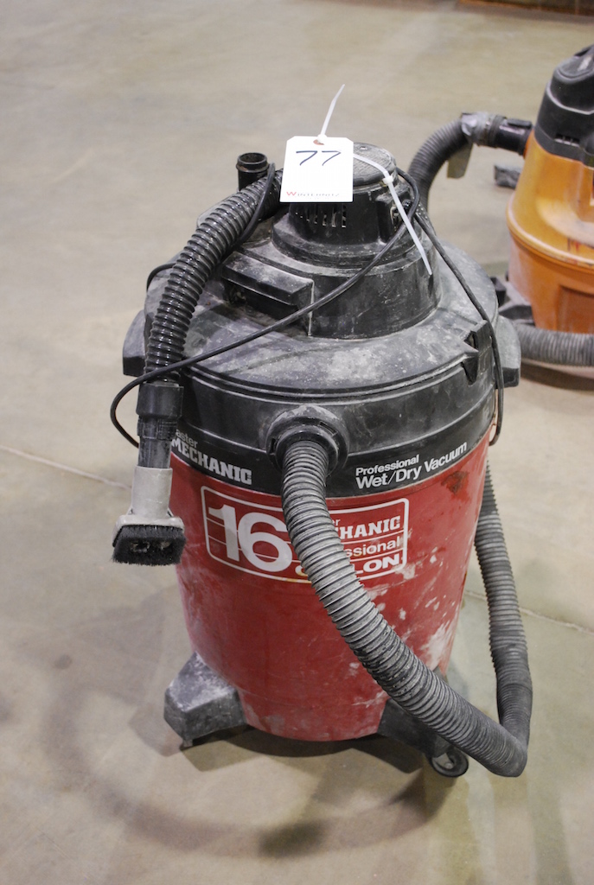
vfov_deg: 43.5
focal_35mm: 45
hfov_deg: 30.0
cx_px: 297
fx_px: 1109
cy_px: 442
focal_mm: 30
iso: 1250
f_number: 4.8
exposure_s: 1/30
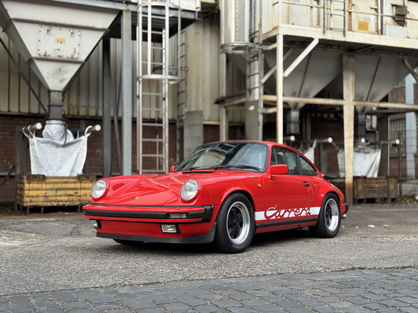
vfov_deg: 30.3
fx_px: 580
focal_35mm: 48
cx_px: 209
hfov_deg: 39.7
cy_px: 156
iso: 50
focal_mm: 6.76
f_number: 1.78
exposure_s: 1/211
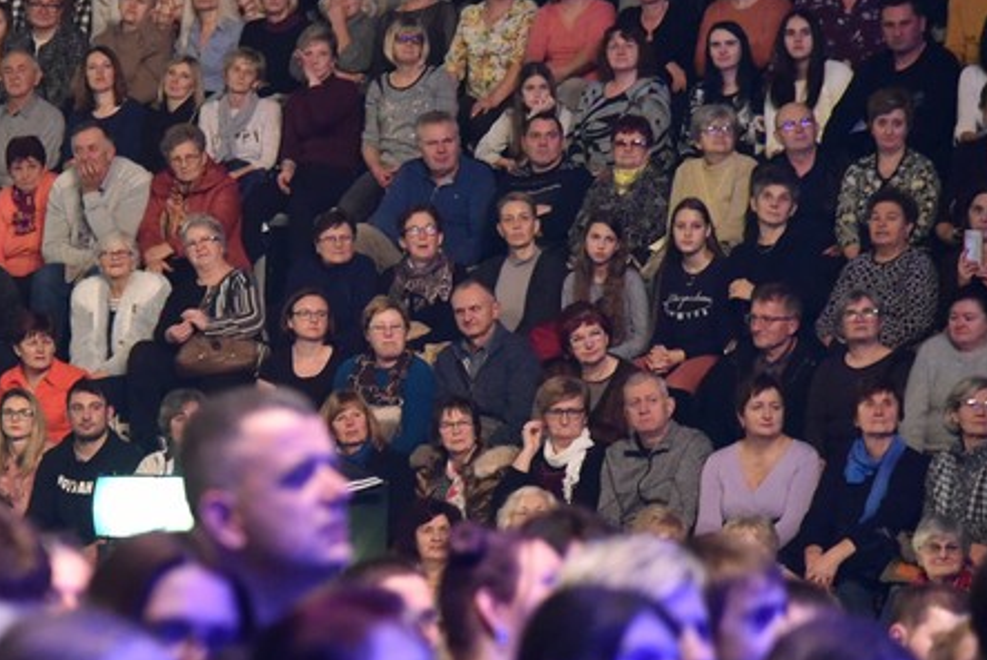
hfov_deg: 9.2
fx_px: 6090
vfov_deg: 6.2
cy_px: 262
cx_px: 102
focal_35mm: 222
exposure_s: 1/60
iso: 10000
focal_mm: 120
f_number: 4
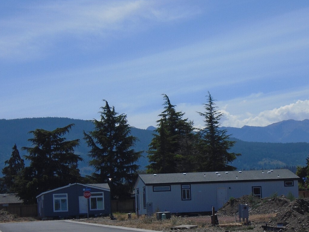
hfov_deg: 16.0
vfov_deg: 12.0
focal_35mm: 123
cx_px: 180
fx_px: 1098
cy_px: 126
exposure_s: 1/160
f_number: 15.3
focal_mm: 14
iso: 100
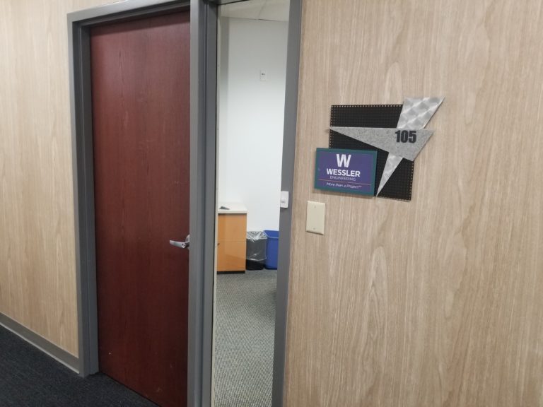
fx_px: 408
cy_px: 204
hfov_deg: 67.3
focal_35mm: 26
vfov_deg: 53.1
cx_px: 272
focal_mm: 4.25
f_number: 1.7
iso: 160
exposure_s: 1/40
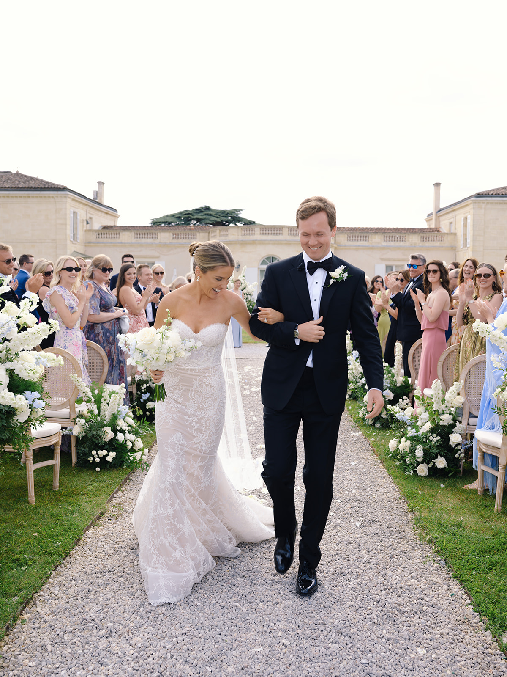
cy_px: 338
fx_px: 703
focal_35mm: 36
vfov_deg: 51.4
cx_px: 254
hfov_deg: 39.7
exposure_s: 1/125
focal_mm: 45
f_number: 6.4
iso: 100
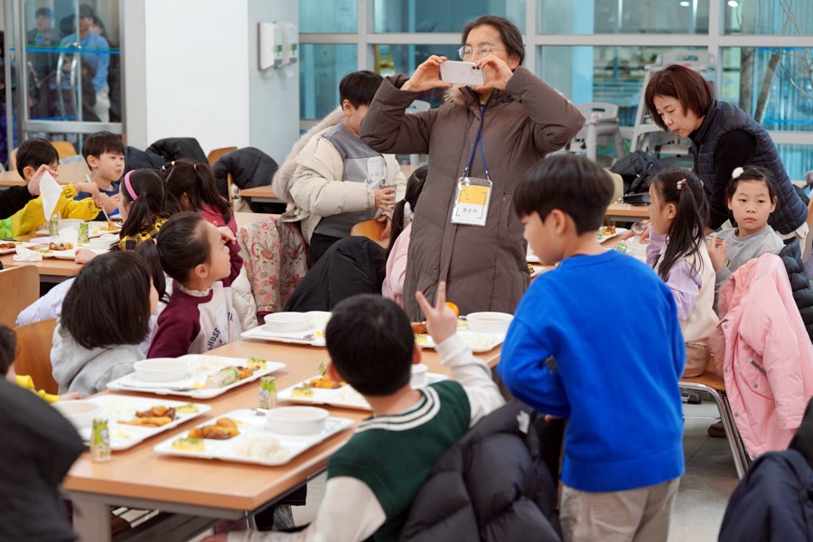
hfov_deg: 28.8
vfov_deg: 19.5
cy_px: 271
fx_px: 1581
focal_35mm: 70
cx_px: 406
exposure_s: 1/160
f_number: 4
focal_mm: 70
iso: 1600
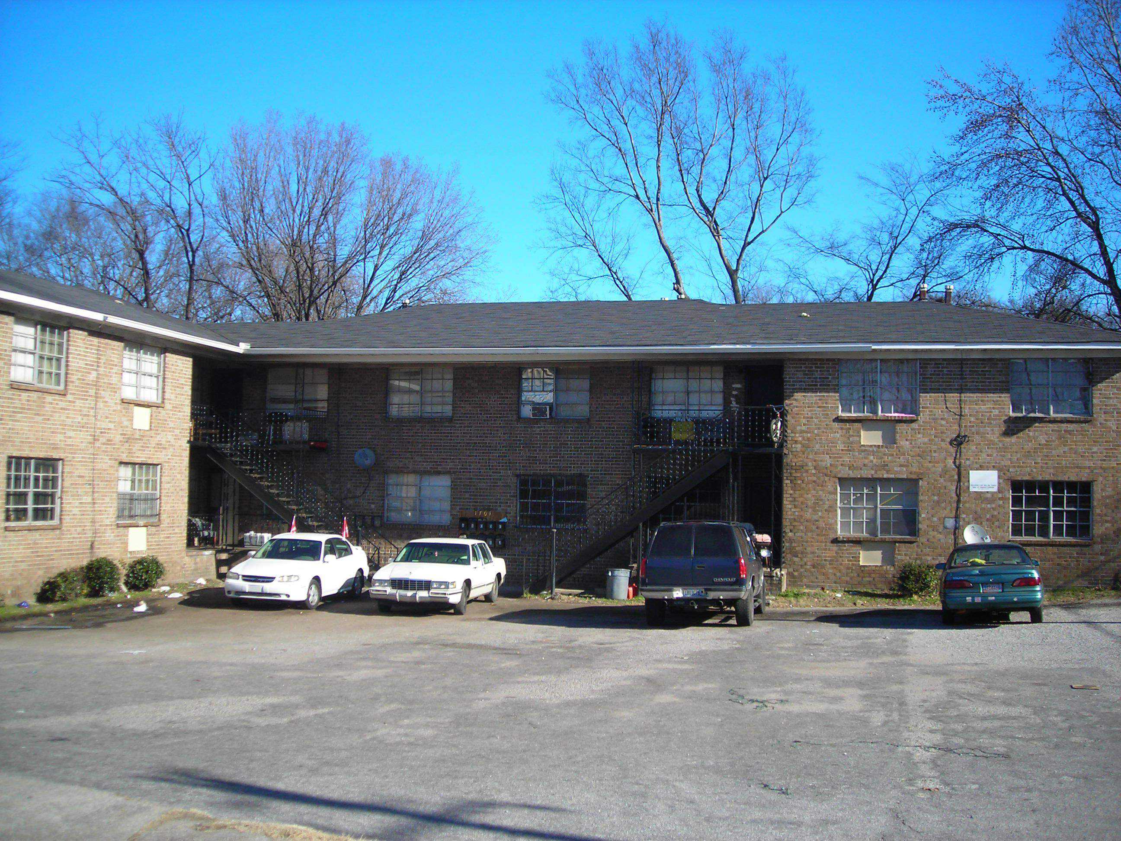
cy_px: 420
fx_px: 1231
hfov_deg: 49.0
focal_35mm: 38
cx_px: 560
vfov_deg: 37.7
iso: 50
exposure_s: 1/106
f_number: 6.4
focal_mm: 6.3
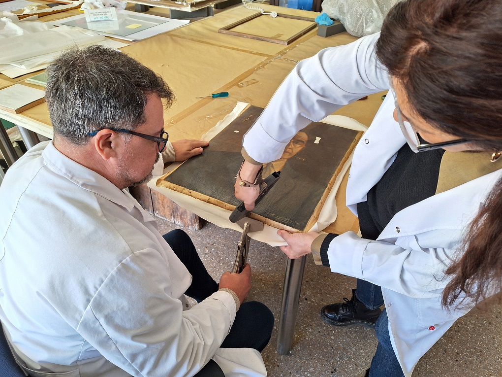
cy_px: 188
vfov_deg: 58.9
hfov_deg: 73.9
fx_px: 334
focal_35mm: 23
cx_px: 251
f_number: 1.8
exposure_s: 1/100
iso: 64
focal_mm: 5.54
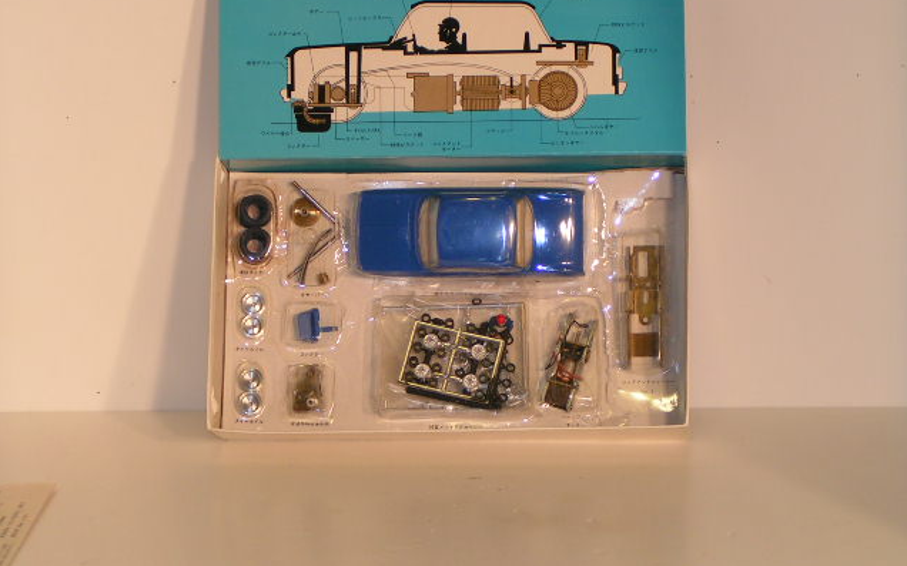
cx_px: 454
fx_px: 2743
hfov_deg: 18.8
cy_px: 230
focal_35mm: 111
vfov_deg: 11.8
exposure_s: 1/125
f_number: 3.5
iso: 50
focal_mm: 15.9
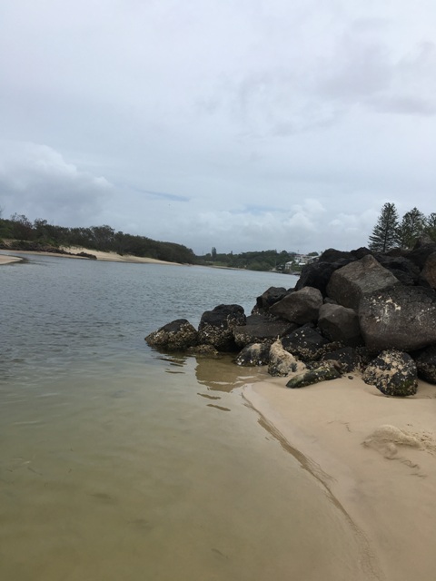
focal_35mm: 29
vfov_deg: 61.7
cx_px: 218
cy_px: 290
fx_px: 487
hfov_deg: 48.2
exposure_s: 1/3077
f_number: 2.2
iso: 25
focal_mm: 4.15
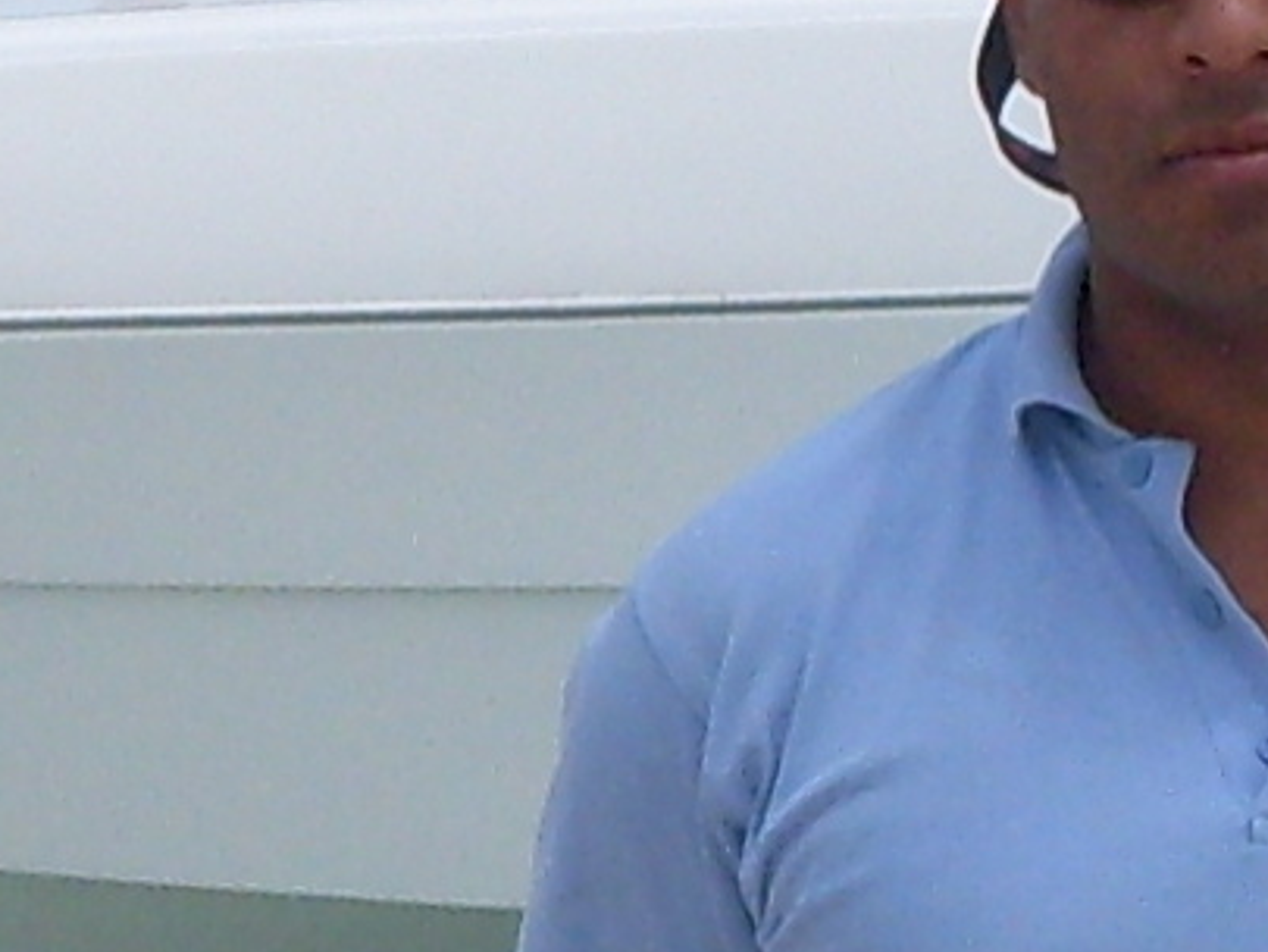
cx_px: 1068
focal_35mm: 72
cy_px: 326
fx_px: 2638
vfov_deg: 20.4
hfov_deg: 26.4
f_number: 8.4
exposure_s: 1/350
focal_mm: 6.3
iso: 80
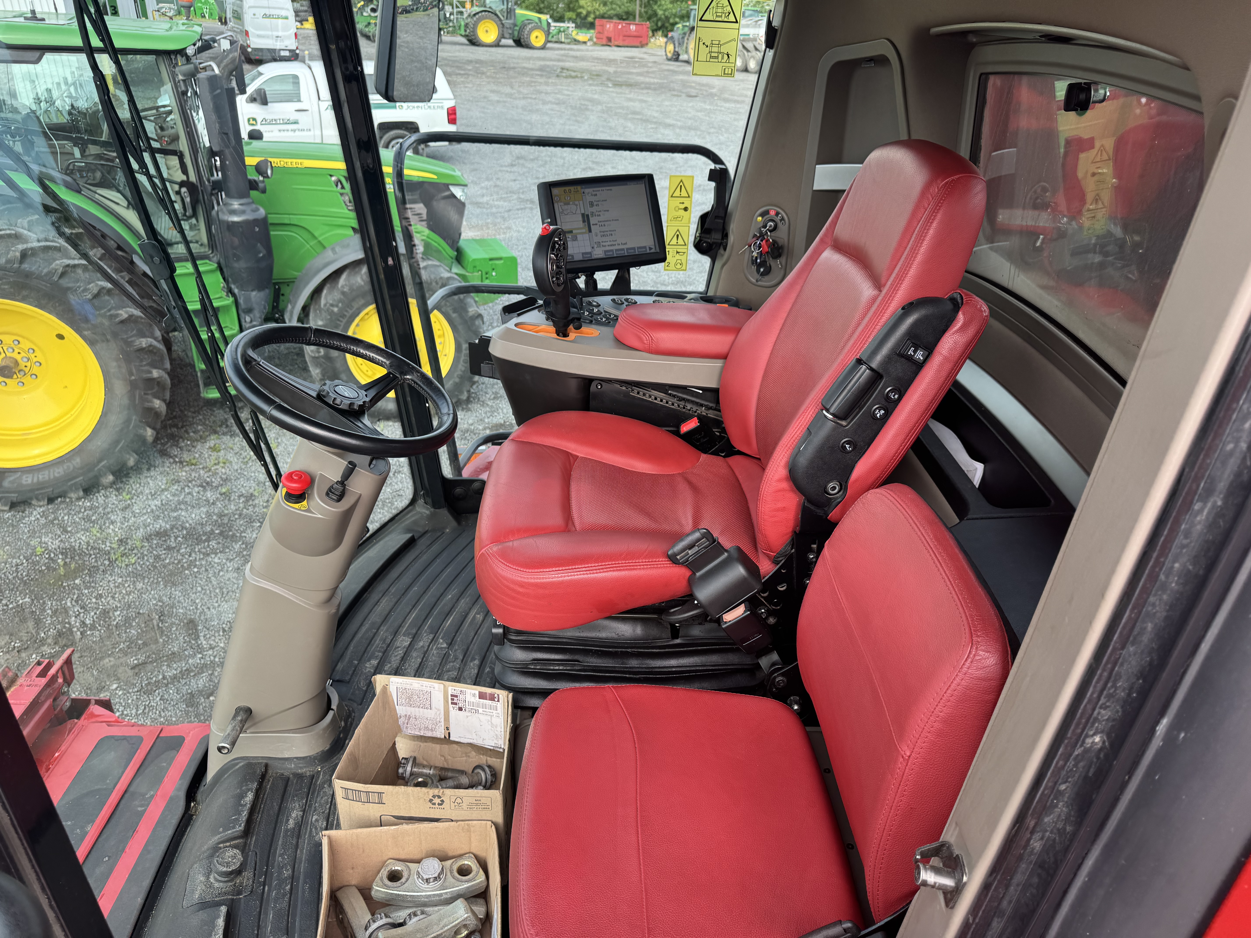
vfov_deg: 56.8
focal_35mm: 24
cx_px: 626
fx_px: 867
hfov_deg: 71.6
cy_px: 469
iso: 80
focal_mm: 6.76
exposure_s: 1/477
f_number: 1.78
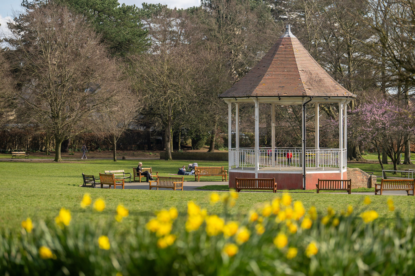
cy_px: 138
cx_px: 208
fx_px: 1383
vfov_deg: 11.4
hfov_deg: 17.1
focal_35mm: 120
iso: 400
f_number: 2.8
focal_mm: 120
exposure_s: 1/3200
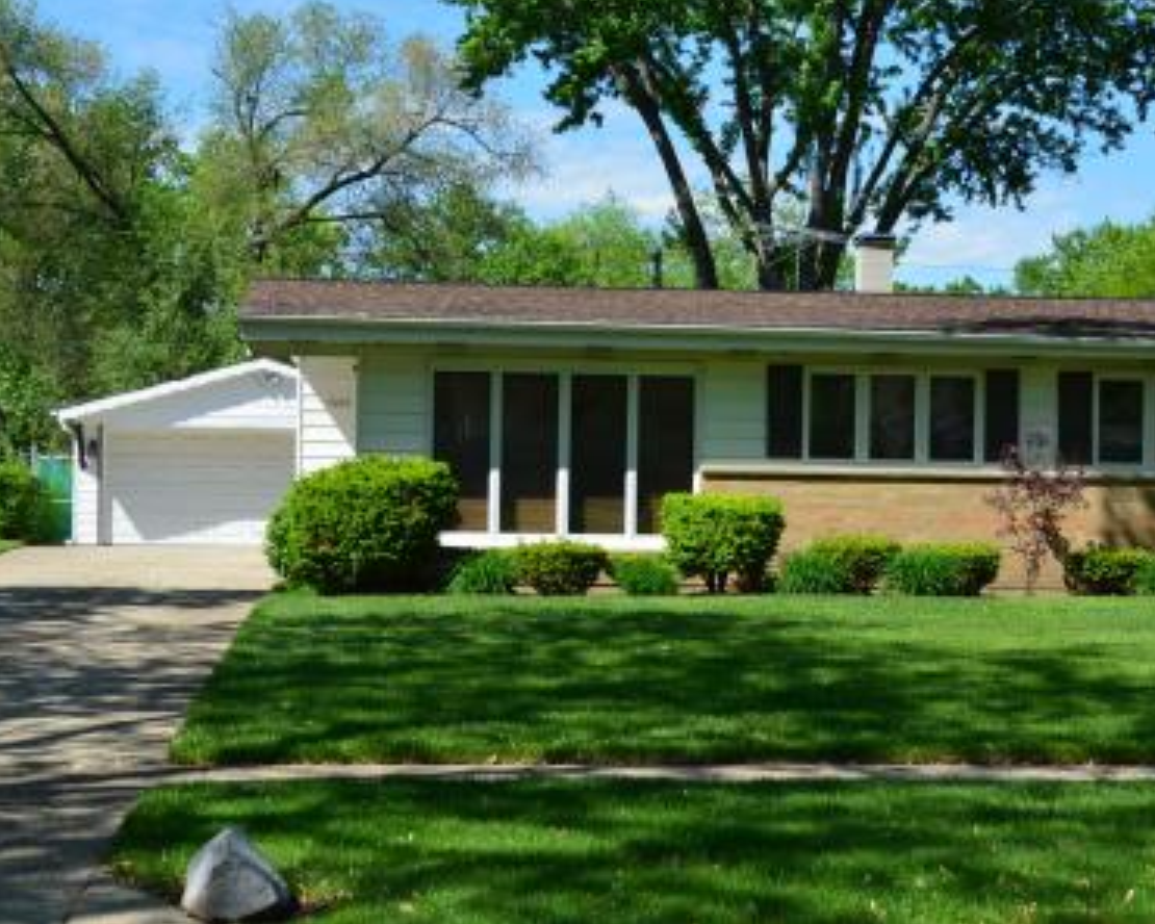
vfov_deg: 24.6
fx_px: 2119
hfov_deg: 30.4
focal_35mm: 62
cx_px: 695
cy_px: 459
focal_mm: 36
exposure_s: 1/125
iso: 140
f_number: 11
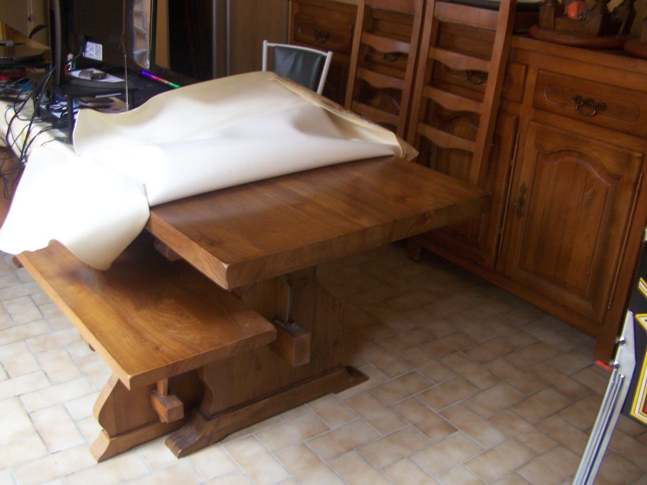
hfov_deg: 49.0
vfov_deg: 37.7
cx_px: 324
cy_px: 242
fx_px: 710
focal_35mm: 38
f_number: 2.8
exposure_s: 1/8
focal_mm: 6.3
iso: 160
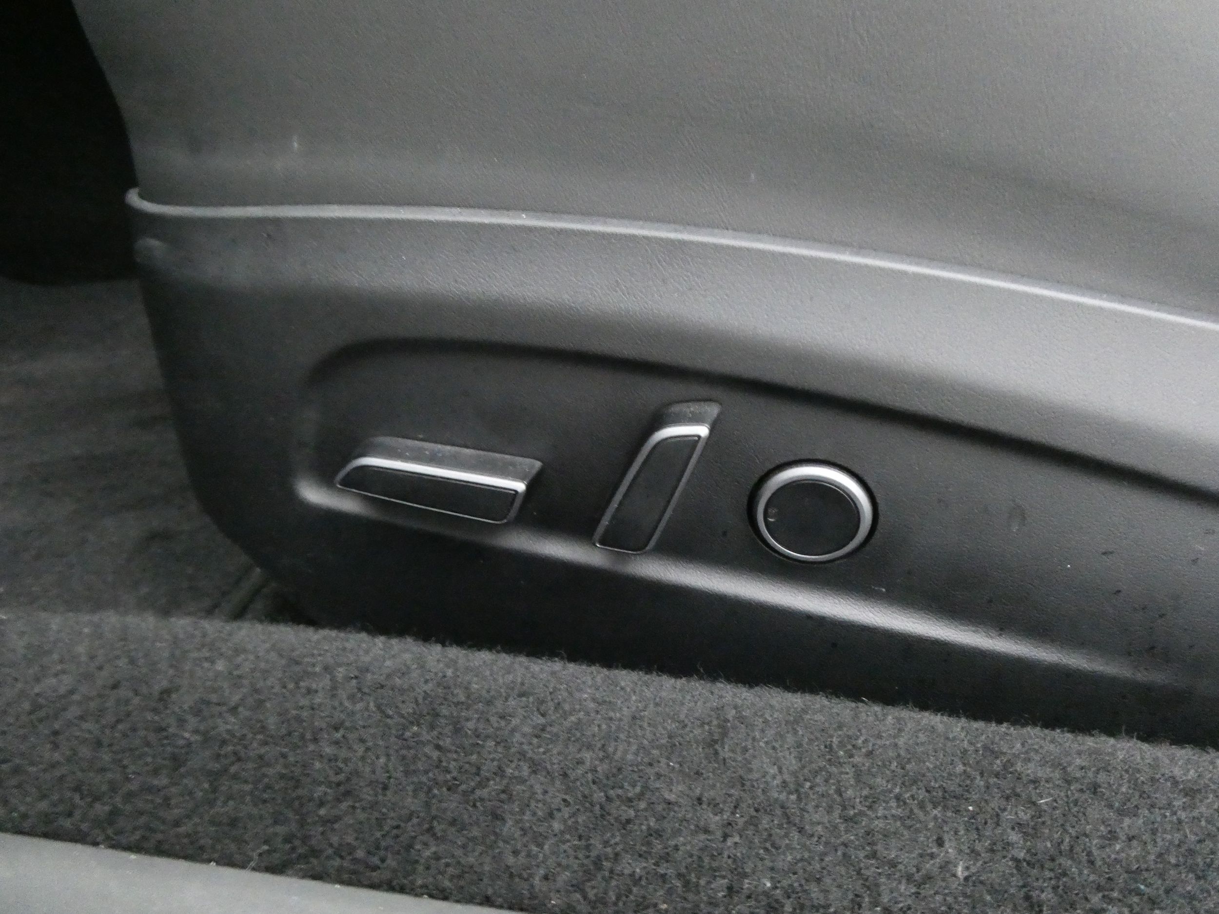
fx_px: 845
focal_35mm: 24
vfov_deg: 56.8
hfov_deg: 71.6
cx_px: 610
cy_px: 457
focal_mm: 4.3
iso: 1600
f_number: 3.3
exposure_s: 1/8
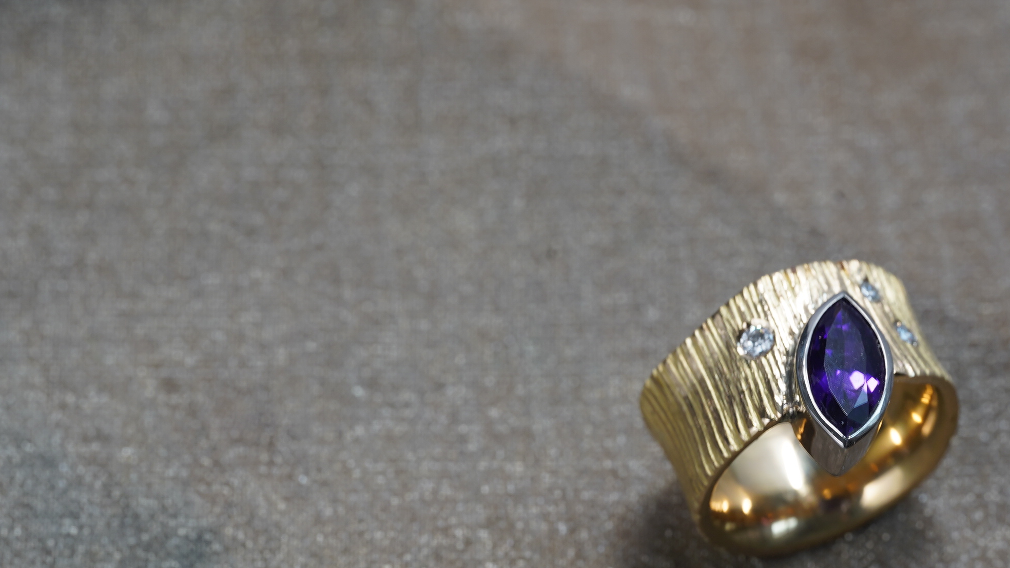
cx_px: 725
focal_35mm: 168
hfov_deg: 12.8
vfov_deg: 7.2
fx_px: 4499
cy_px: 439
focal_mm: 105
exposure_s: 1/5
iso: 200
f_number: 8
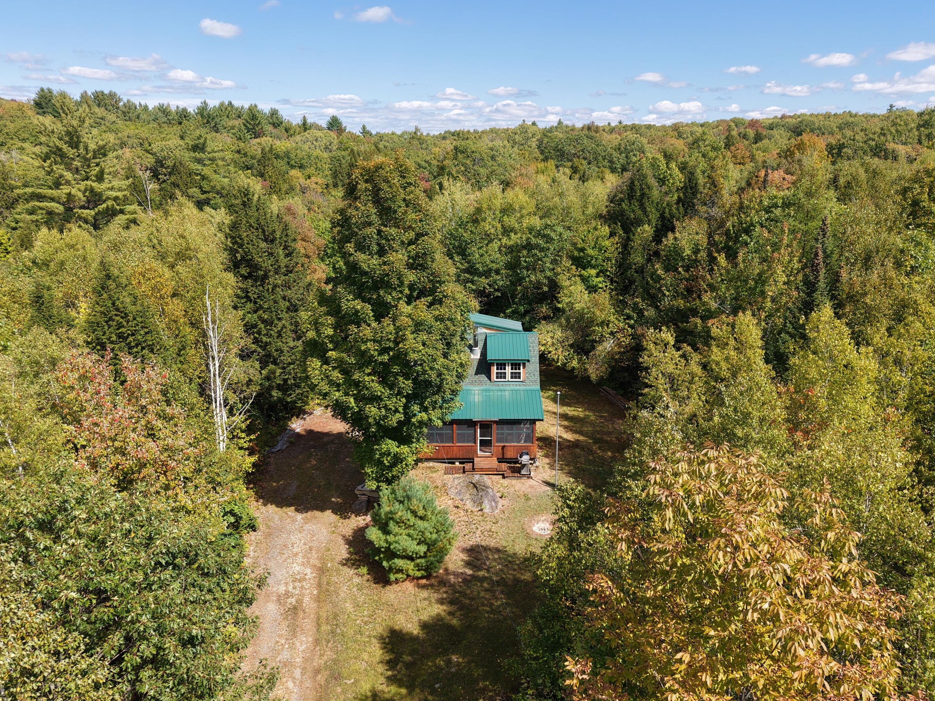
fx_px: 702
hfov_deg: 67.3
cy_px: 361
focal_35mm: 26
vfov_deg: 53.1
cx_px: 487
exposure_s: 1/3000
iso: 150
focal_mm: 8.67
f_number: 1.8
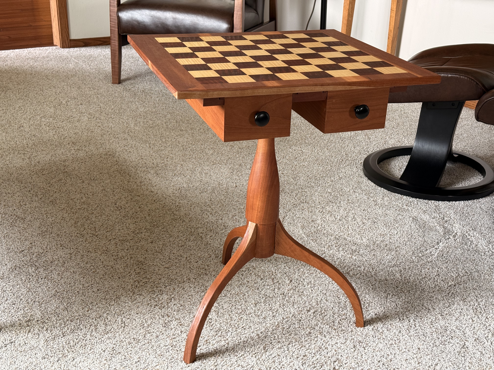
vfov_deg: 30.3
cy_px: 185
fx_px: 685
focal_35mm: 48
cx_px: 247
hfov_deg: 39.7
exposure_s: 1/60
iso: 125
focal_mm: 6.76
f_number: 1.78
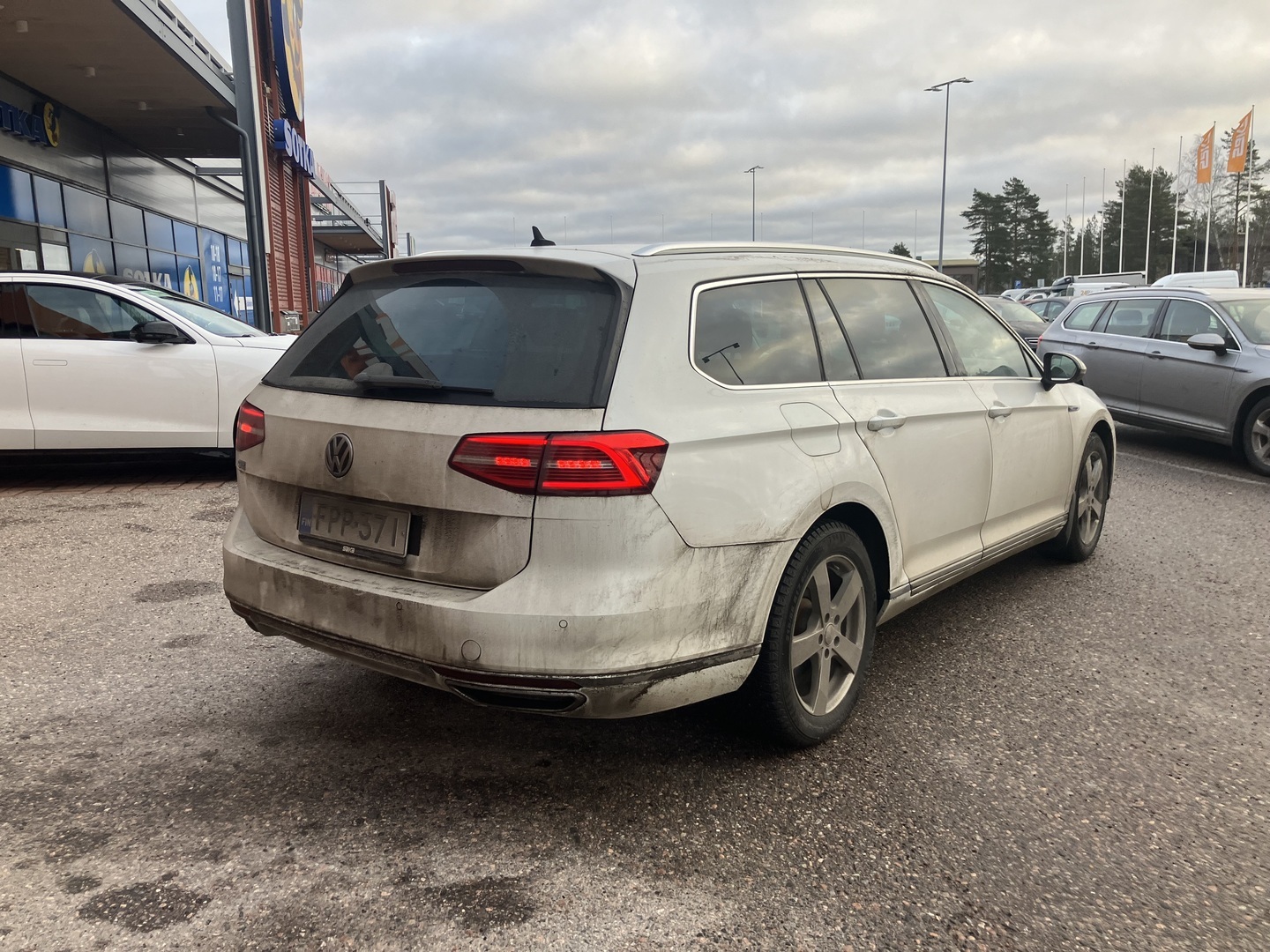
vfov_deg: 49.7
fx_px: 1027
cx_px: 635
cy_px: 476
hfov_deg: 63.4
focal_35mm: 28
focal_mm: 3.99
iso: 32
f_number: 1.8
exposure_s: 1/246
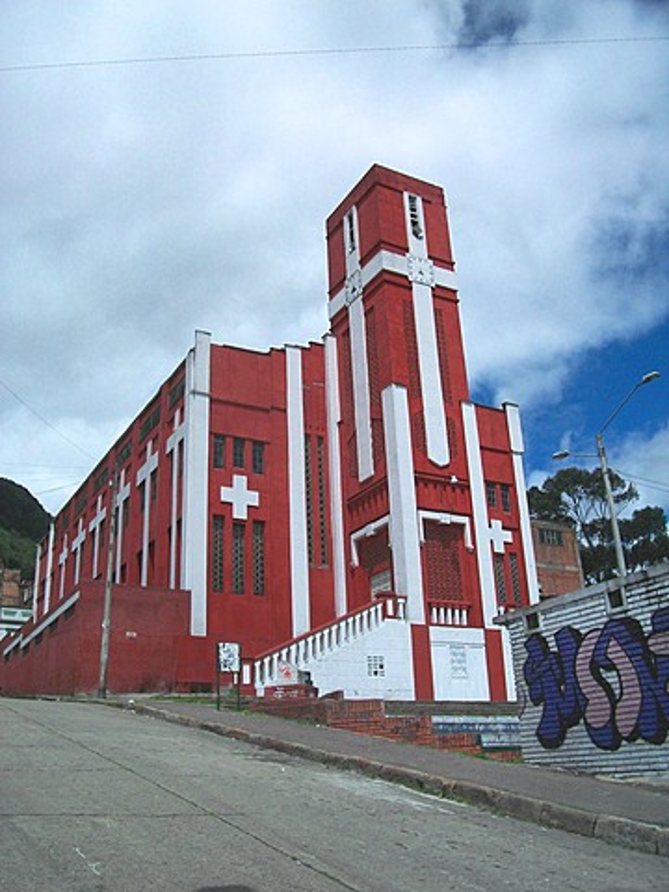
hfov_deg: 44.2
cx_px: 334
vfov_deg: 56.8
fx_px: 825
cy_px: 446
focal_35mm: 32
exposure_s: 1/1000
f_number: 5.5
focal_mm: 5.7
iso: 80
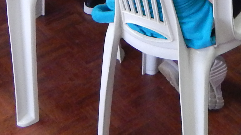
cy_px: -188
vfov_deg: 9.7
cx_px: 194
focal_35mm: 111
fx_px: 709
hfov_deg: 19.1
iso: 400
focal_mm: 4
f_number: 3
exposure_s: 1/30
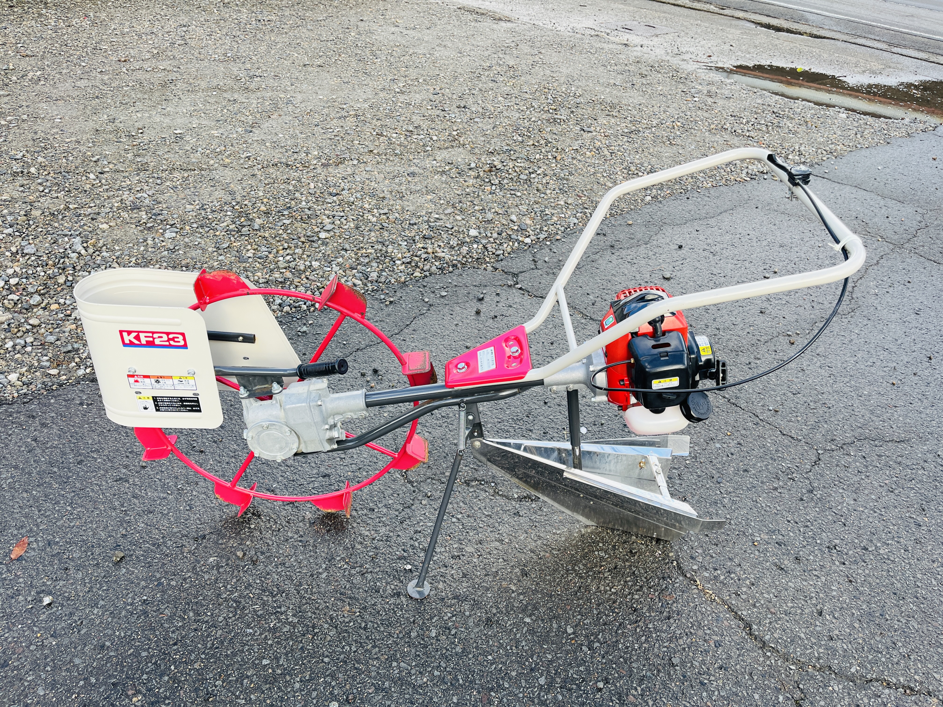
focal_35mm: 26
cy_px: 354
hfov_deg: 67.3
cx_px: 472
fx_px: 708
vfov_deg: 53.1
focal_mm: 5.1
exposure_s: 1/558
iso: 50
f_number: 1.6
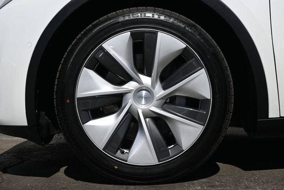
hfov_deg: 35.9
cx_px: 142
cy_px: 95
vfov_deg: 24.4
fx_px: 438
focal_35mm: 56
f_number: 7.1
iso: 100
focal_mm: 37
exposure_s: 1/400
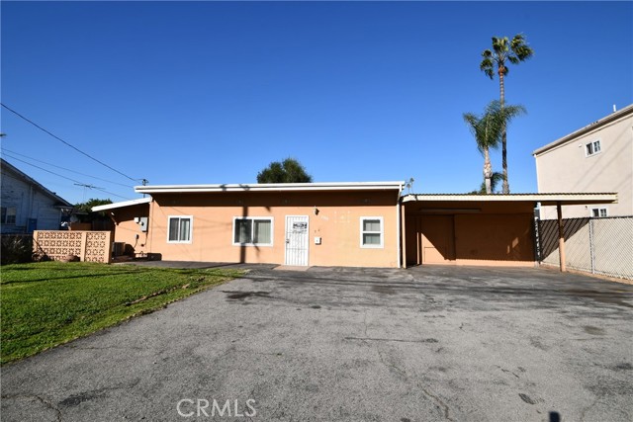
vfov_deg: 77.4
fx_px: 264
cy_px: 211
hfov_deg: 100.4
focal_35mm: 15
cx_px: 316
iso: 100
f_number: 10
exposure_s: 1/250
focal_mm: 10
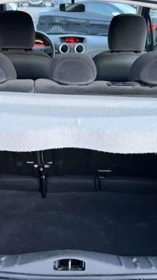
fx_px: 281
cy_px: 140
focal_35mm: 38
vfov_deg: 52.8
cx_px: 73
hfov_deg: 31.2
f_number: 1.5
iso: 160
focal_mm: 5.7
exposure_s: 1/60
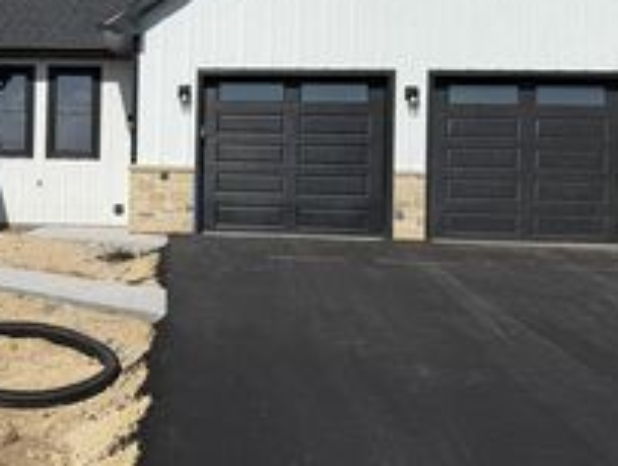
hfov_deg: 31.4
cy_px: 160
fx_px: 1055
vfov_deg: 24.8
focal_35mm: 59
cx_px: 82
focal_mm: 6.76
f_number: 1.78
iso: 80
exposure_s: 1/9091
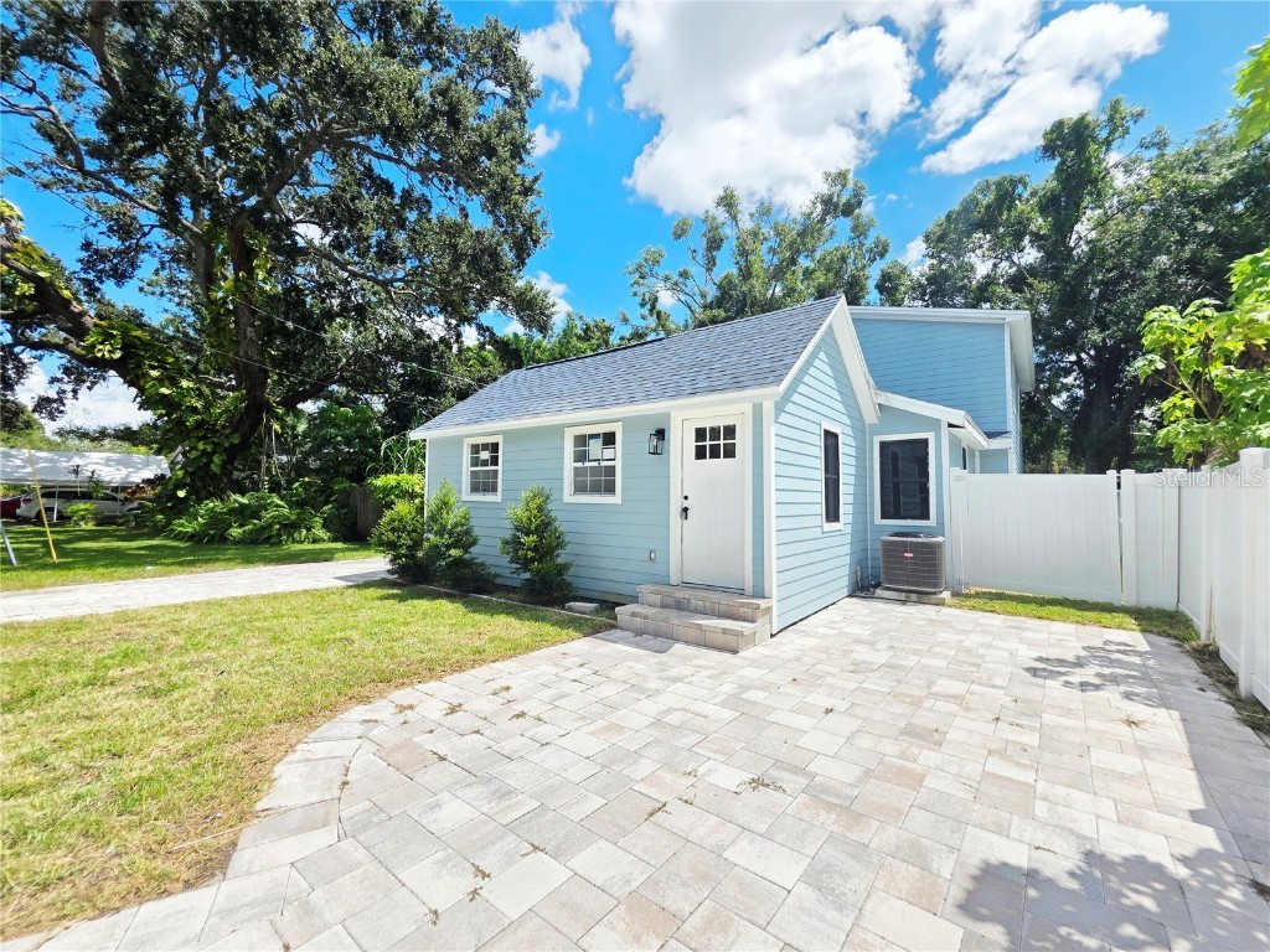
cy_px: 476
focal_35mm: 13
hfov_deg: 106.2
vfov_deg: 89.9
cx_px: 635
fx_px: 477
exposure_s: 1/1667
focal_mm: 2.2
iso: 40
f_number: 1.9
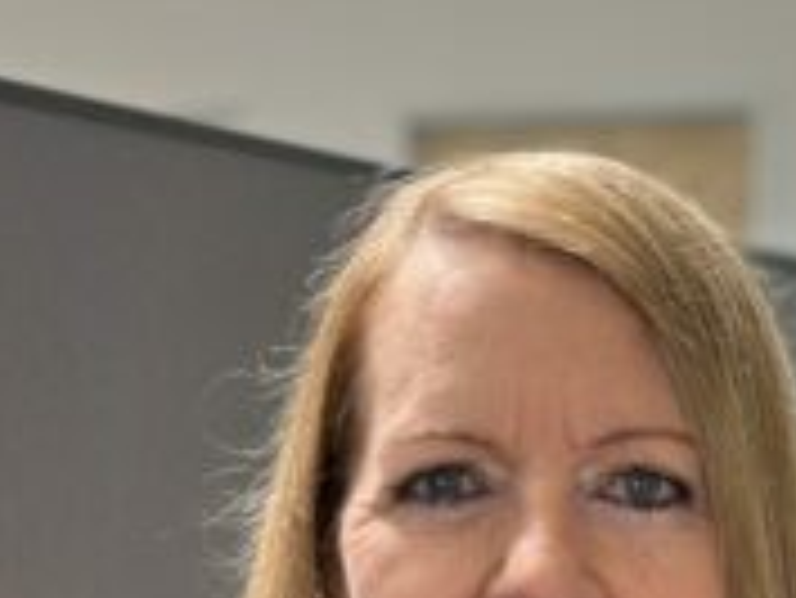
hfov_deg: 11.2
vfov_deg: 8.3
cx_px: 477
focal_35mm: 176
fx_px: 4050
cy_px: 863
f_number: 1.78
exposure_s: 1/60
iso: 125
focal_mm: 6.86
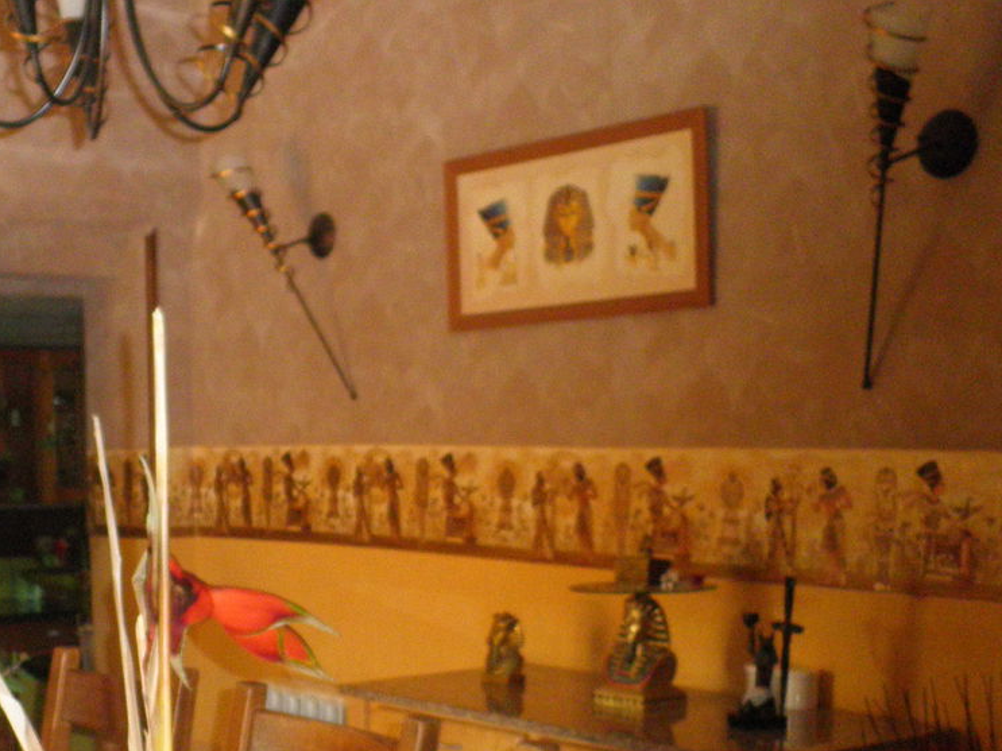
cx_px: 247
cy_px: 560
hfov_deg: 33.6
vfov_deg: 25.8
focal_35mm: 56
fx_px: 1621
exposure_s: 1/30
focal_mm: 4.7
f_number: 2.8
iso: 250
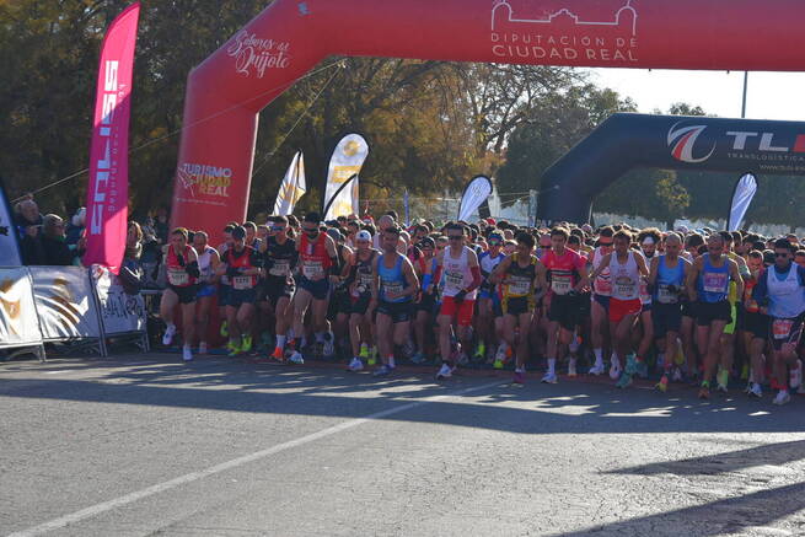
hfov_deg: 17.6
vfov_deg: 11.8
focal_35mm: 116
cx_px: 402
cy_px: 268
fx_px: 2594
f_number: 9
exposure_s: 1/320
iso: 400
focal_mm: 116
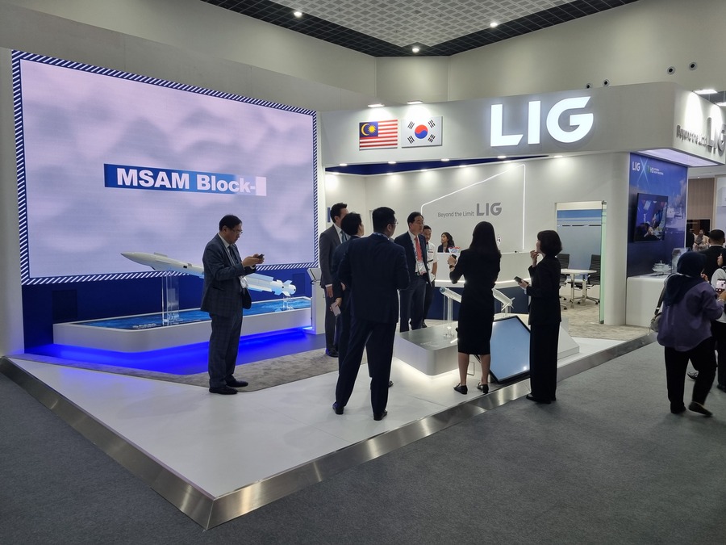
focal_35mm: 26
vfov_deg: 53.1
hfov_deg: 67.3
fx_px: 545
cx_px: 363
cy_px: 272
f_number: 1.8
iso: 64
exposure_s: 1/100
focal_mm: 5.4
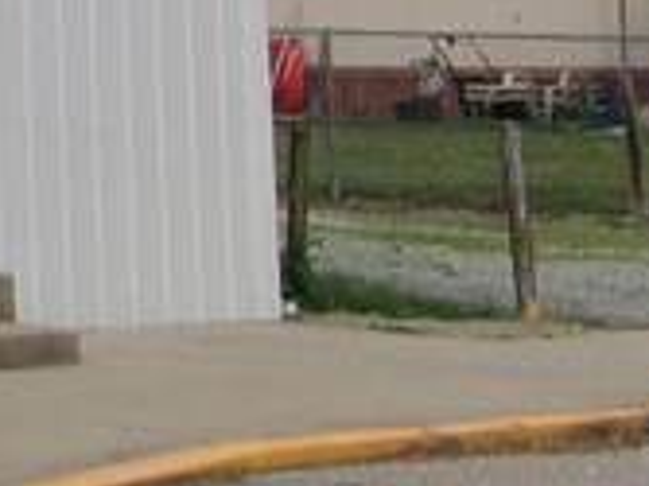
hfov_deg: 8.0
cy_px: -568
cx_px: -1282
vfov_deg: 6.6
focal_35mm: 215
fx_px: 4028
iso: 100
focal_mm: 5.1
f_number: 10.8
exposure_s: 1/100
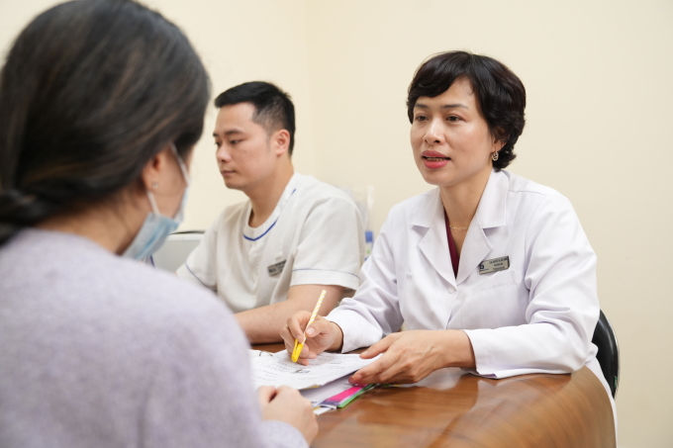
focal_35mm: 43
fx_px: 804
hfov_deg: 45.4
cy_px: 224
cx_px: 336
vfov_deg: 31.2
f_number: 3.5
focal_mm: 43
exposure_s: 1/160
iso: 1000
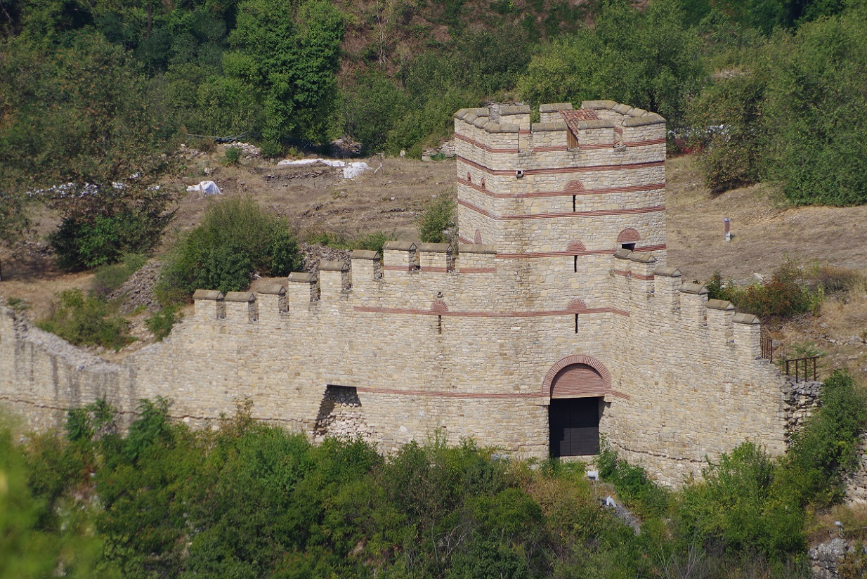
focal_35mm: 450
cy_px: 290
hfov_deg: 4.6
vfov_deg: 3.1
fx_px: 10842
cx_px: 434
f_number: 8
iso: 100
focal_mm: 300
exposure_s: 1/400
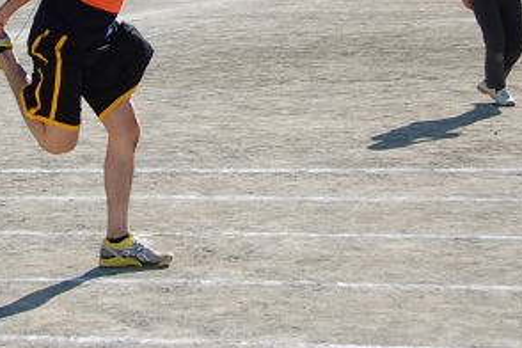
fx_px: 1609
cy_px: -21
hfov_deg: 18.3
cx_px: 133
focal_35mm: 111
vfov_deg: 12.2
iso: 200
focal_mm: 34
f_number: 4.2
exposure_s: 1/1000
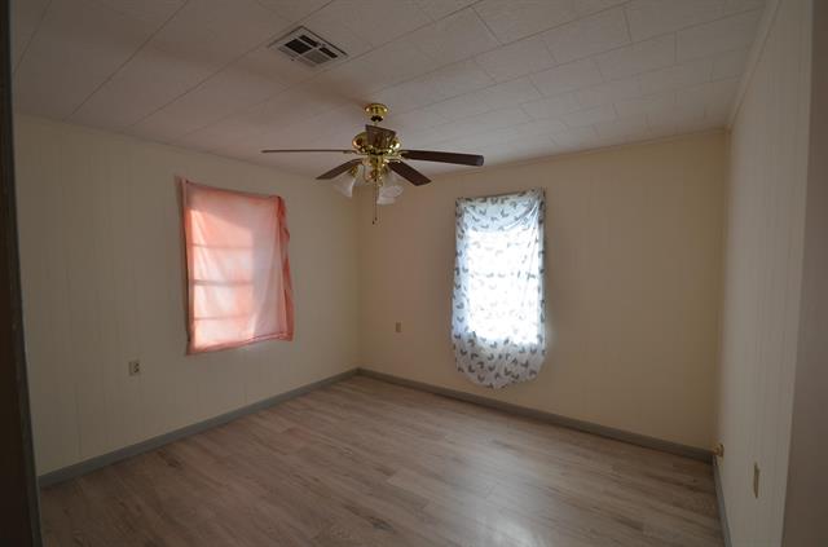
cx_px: 414
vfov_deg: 77.0
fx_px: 344
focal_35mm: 15
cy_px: 274
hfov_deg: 100.5
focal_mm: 10
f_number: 7.1
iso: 200
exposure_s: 1/200
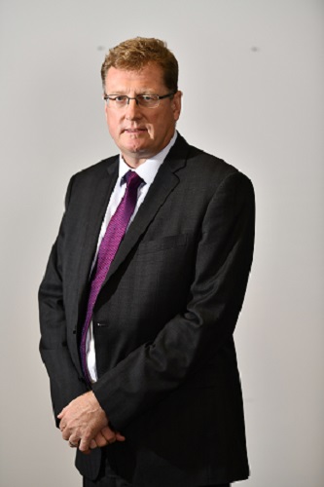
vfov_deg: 15.8
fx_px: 1756
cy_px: 244
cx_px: 162
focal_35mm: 130
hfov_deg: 10.5
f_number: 3.5
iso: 400
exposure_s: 1/400
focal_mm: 130
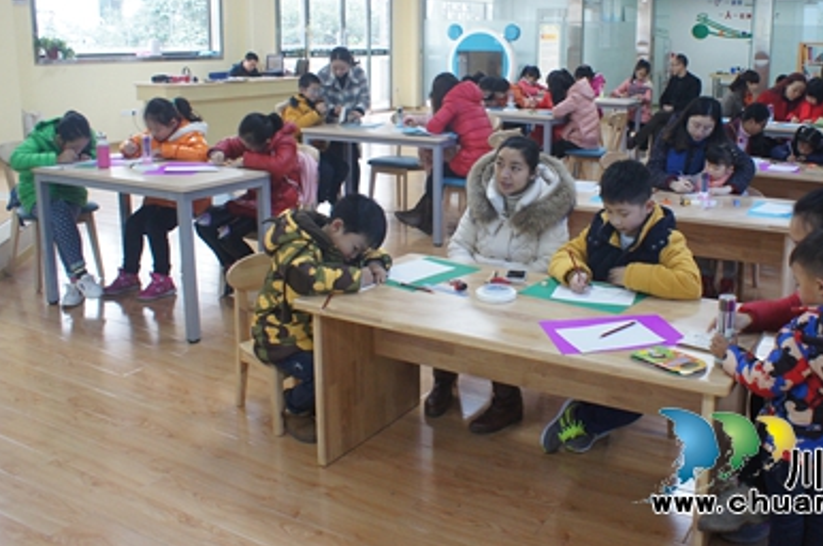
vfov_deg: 37.5
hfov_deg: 53.9
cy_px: 200
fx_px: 799
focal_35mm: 35
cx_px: 514
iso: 1600
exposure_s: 1/30
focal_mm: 18
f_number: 5.6
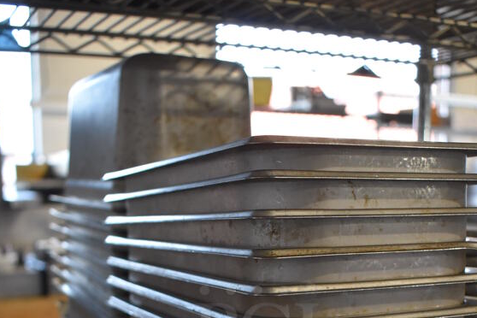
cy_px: 325
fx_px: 715
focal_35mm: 54
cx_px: 257
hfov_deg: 36.9
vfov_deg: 23.9
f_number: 3.8
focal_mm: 22
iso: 1600
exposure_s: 1/125
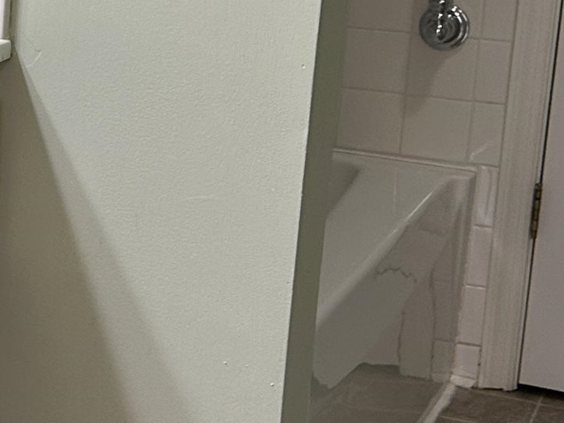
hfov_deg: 17.0
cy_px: 116
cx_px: -331
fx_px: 1662
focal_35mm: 102
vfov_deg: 14.5
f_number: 1.78
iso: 125
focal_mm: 6.86
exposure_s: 1/120
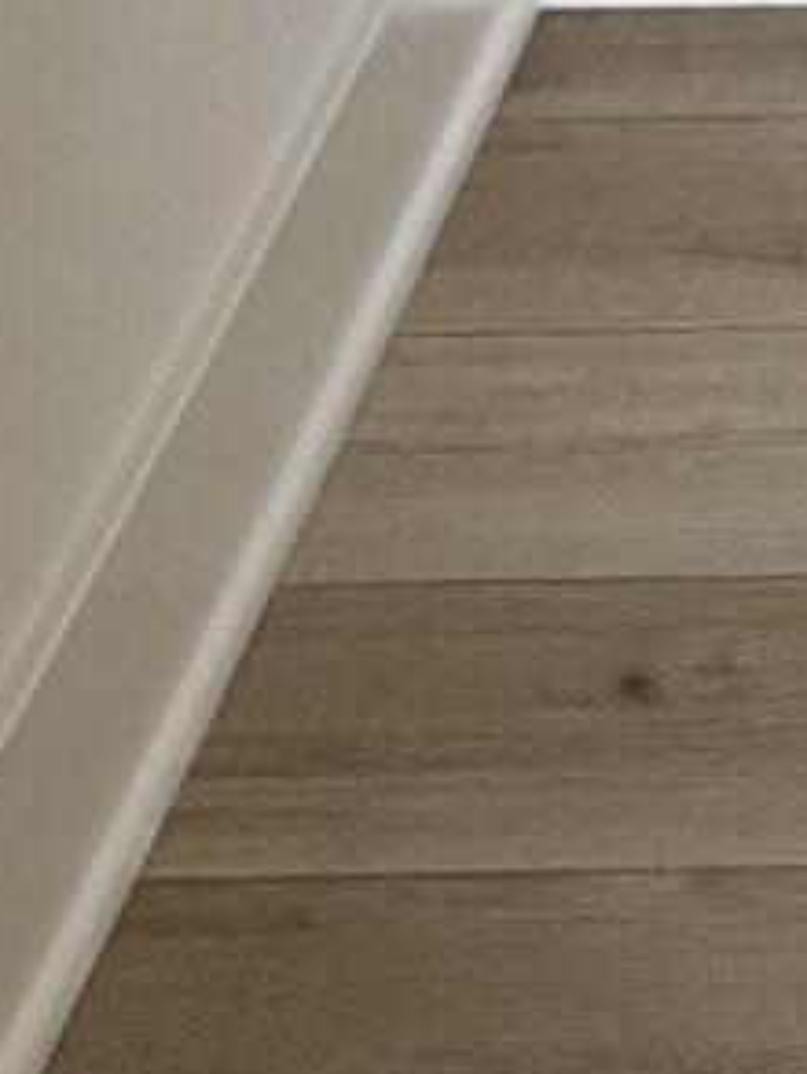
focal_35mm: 164
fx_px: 5094
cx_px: 2491
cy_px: -2097
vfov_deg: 9.5
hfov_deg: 7.8
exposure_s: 1/60
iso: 250
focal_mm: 6.76
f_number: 1.78
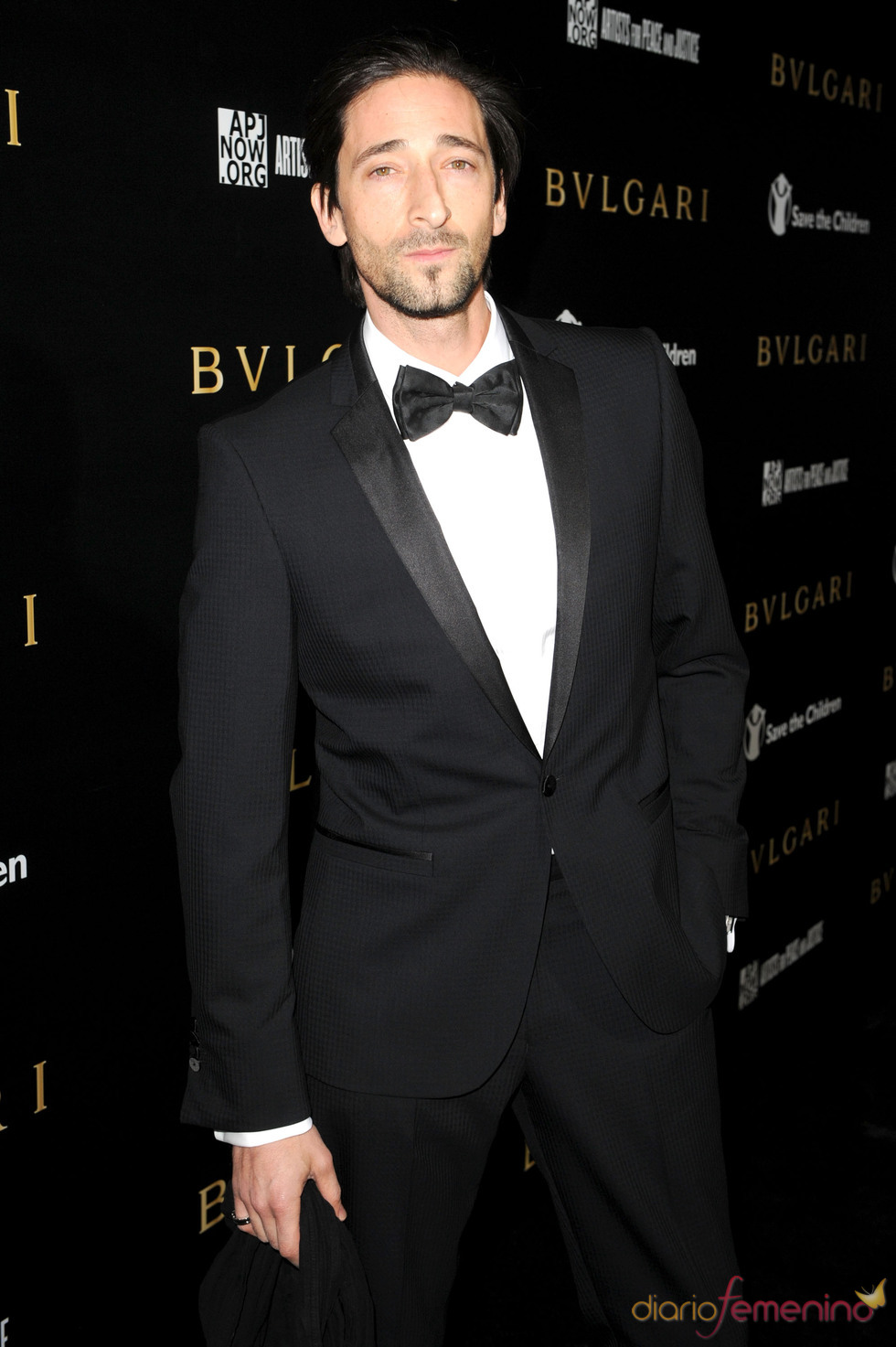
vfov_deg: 41.1
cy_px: 674
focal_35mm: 48
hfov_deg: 28.0
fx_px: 1794
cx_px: 448
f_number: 7.1
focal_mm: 48
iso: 320
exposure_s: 1/250
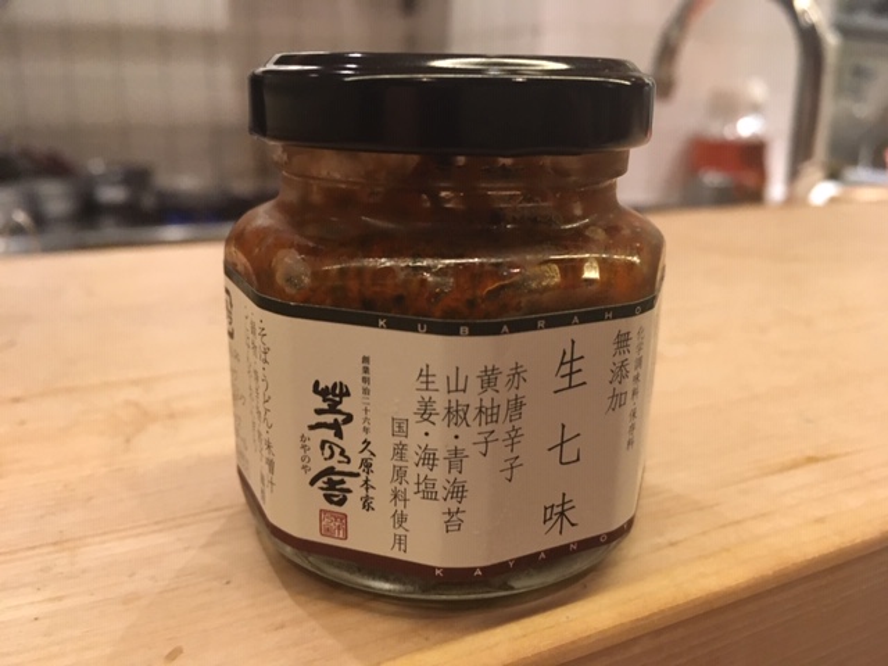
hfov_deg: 61.7
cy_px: 333
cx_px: 444
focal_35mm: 29
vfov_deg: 48.2
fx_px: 744
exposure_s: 1/15
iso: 200
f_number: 2.2
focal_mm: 4.15
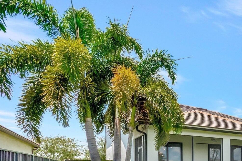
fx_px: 208
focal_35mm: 31
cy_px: 163
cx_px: 243
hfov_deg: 49.1
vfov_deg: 37.5
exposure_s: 1/8000
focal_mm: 10
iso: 640
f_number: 8
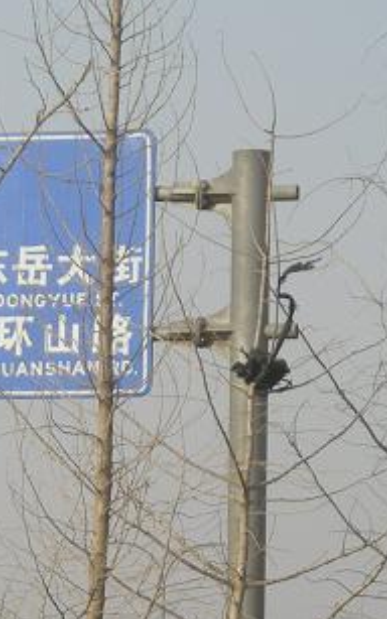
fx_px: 4757
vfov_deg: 7.4
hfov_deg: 4.6
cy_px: 411
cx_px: -32
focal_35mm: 282
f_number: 4.7
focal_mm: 17.1
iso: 50
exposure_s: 1/275
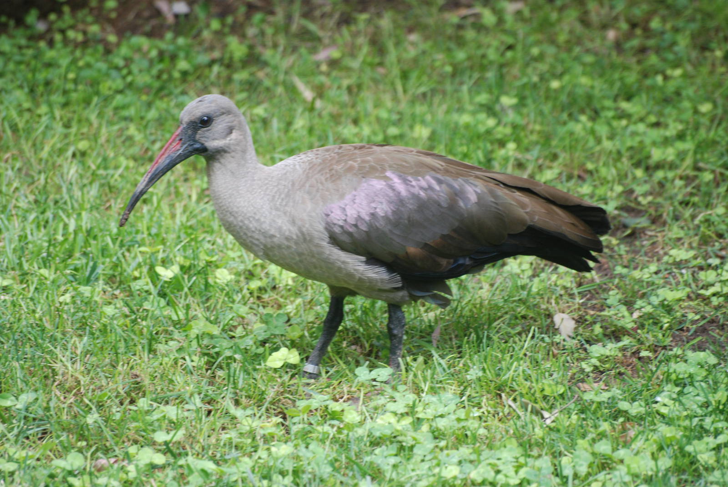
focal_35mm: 405
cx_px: 364
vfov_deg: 3.4
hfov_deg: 5.1
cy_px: 244
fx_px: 8200
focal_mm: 270
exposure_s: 1/125
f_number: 5.6
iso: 400
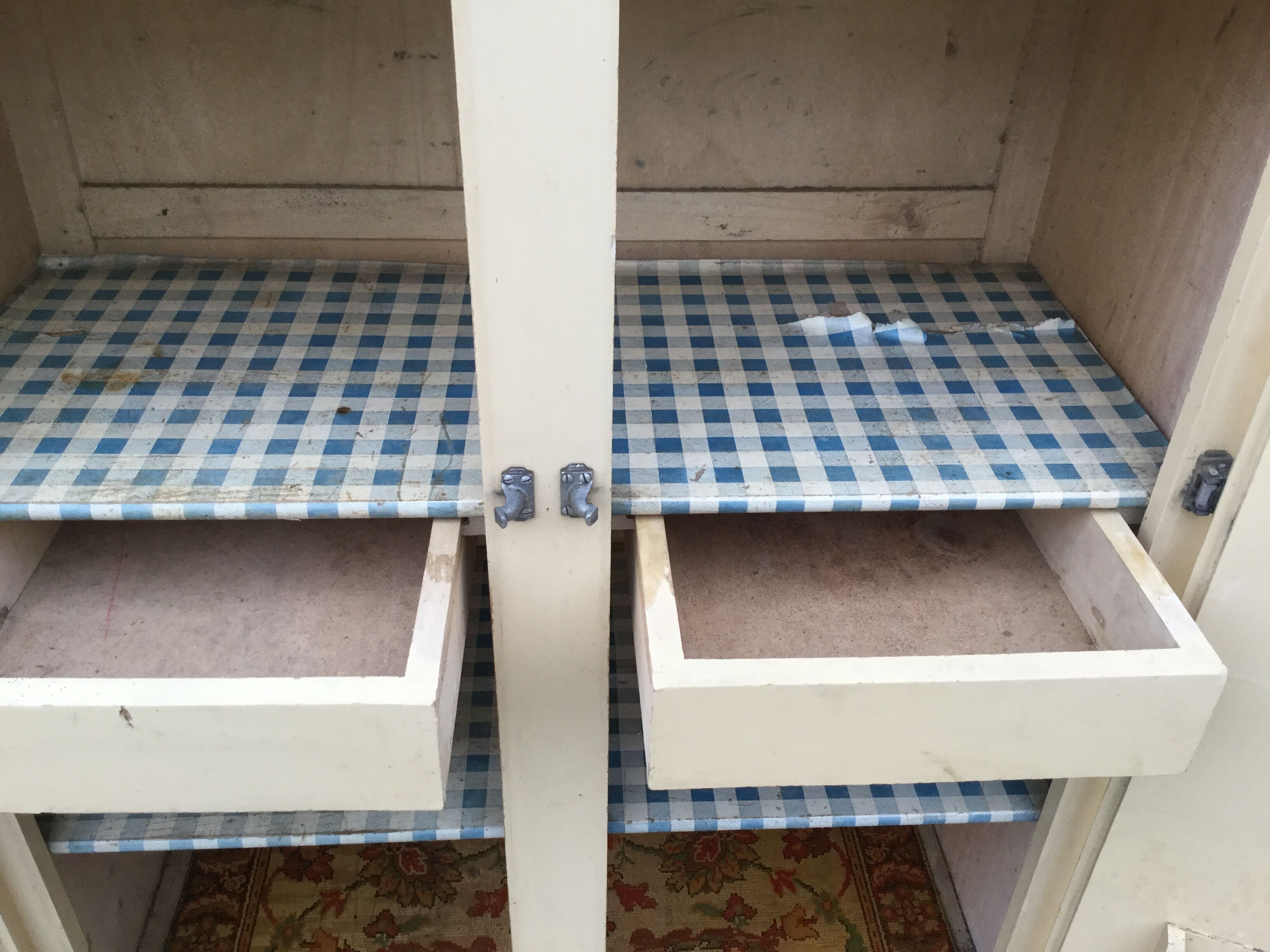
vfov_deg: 45.4
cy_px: 476
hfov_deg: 58.4
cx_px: 635
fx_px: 1137
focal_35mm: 31
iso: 40
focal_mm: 3.3
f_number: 2.4
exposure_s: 1/33
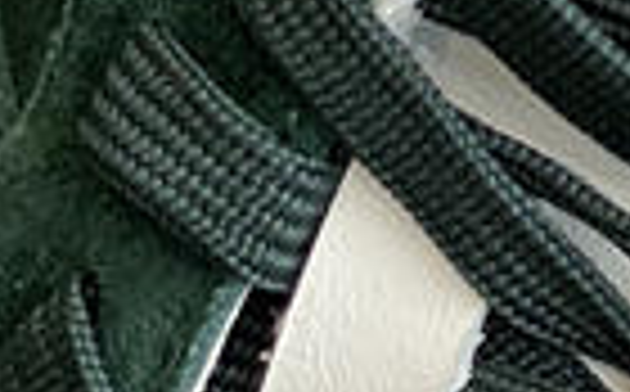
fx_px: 5863
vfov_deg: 3.7
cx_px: 1202
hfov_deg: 6.0
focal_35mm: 342
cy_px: -820
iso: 20
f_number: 2
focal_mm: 6
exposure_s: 1/122
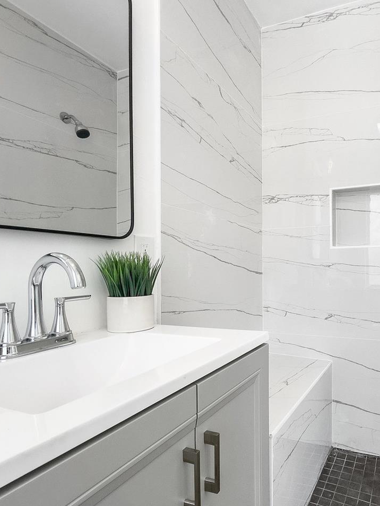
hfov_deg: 57.6
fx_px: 322
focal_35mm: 22
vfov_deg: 76.2
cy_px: 279
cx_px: 291
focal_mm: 2.22
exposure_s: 1/120
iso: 80
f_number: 2.2
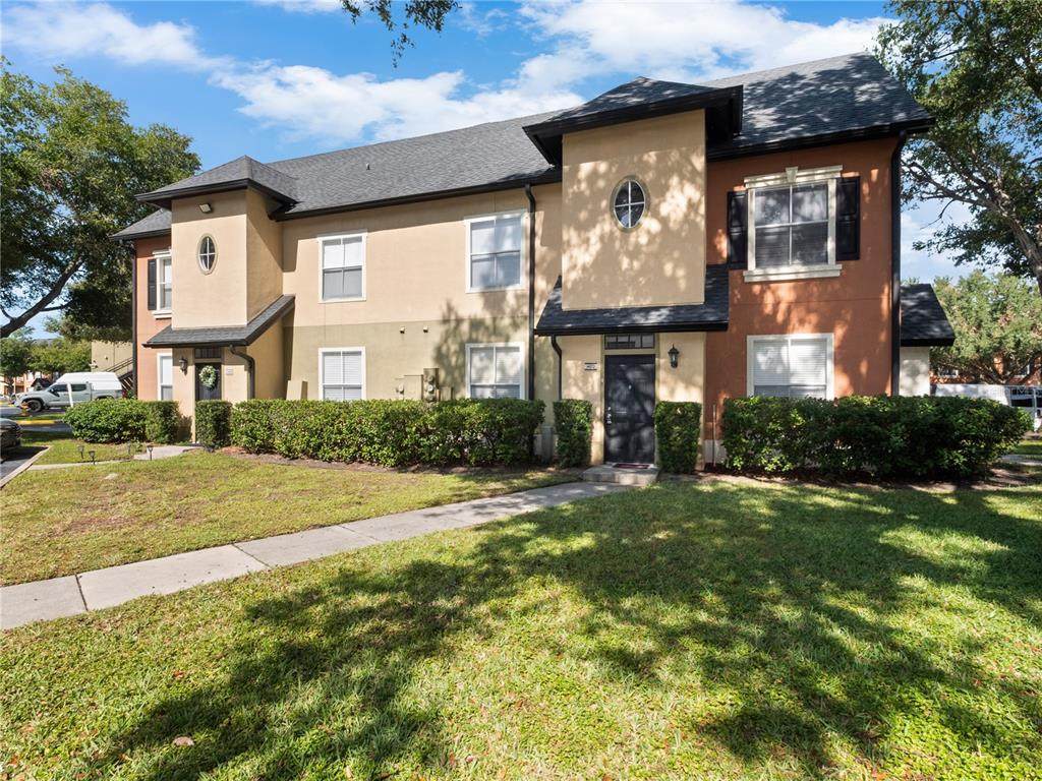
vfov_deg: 71.6
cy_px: 390
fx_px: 542
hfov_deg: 87.8
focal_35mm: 18
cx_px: 521
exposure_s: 1/500
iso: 400
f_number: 8
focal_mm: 9
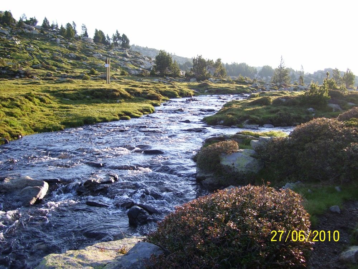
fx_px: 383
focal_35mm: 37
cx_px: 179
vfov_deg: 38.7
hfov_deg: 50.1
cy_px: 134
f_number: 2.7
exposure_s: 1/180
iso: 80
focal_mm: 6
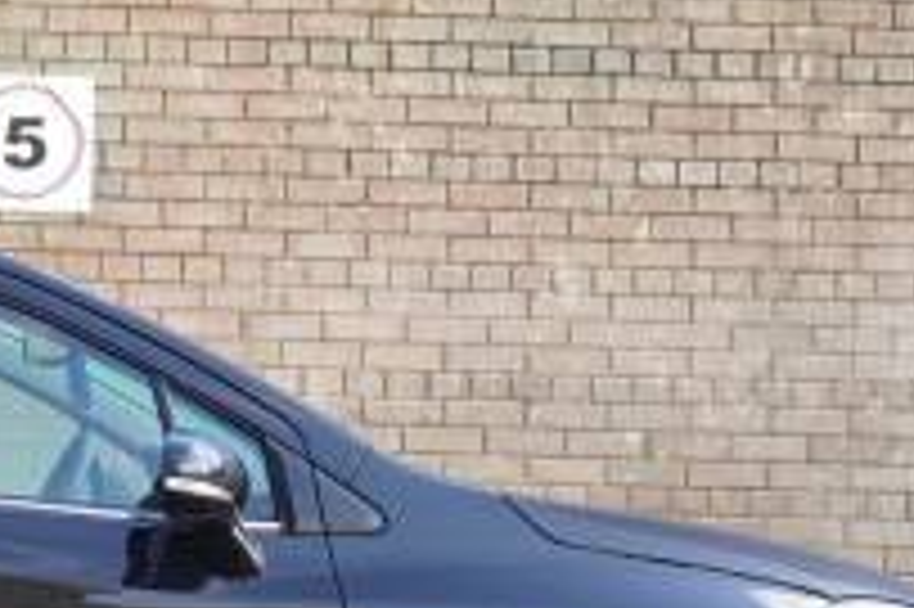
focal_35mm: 104
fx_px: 2638
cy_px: 545
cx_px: -131
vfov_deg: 13.0
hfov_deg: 18.8
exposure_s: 1/160
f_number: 4
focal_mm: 22
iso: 800
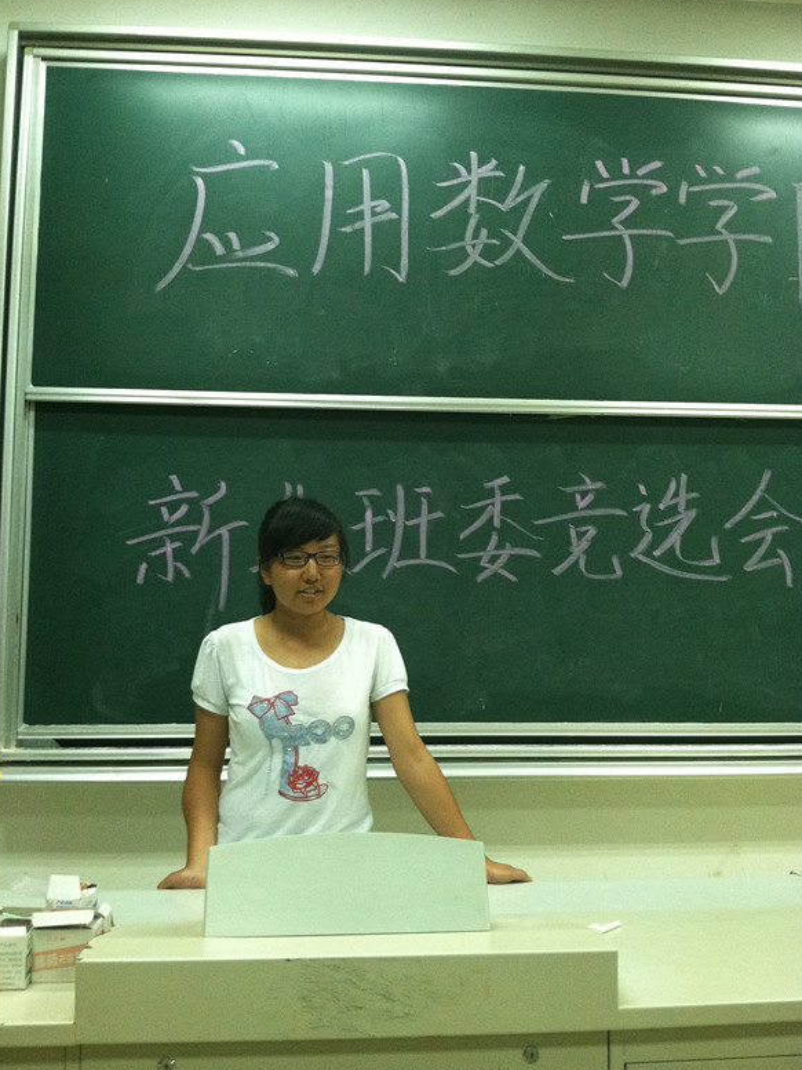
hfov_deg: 39.7
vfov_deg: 51.4
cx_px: 402
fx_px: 1112
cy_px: 534
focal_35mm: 36
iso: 250
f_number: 2.8
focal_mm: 3.85
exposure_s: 1/15
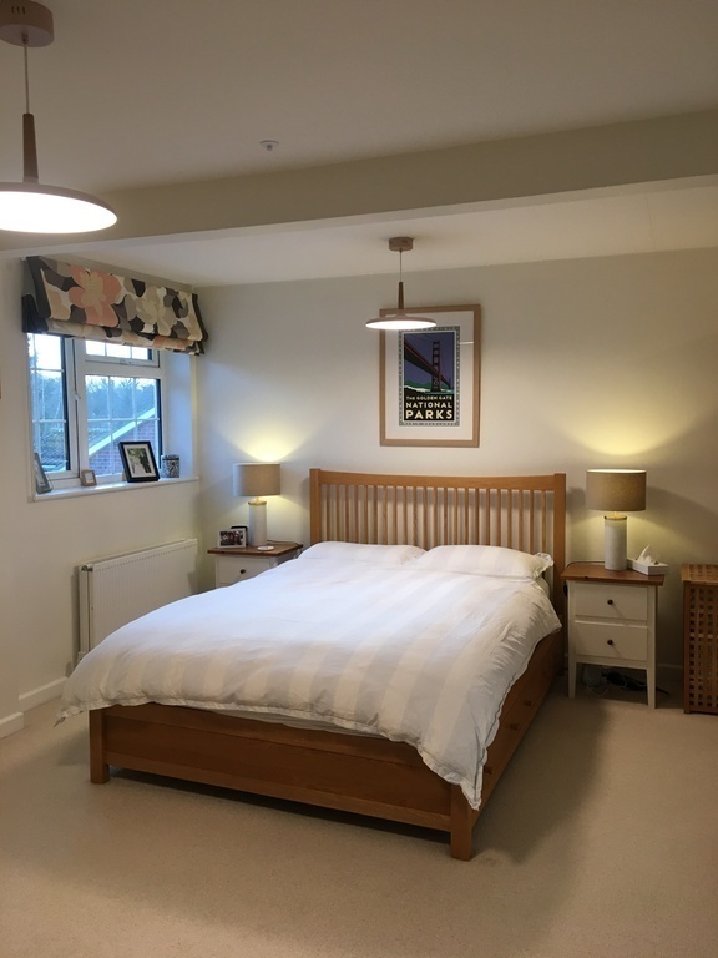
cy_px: 479
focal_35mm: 29
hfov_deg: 48.2
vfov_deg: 61.7
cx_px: 359
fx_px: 802
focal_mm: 4.15
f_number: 2.2
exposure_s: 1/33
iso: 50
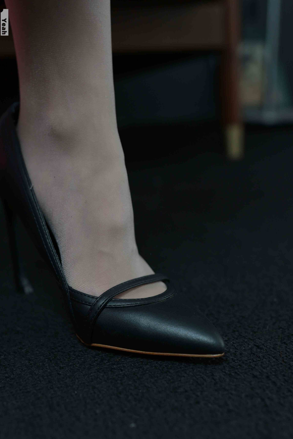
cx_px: 115
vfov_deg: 43.2
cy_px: 278
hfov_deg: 29.8
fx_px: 549
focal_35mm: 45
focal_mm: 35
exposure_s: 1/160
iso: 640
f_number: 3.5
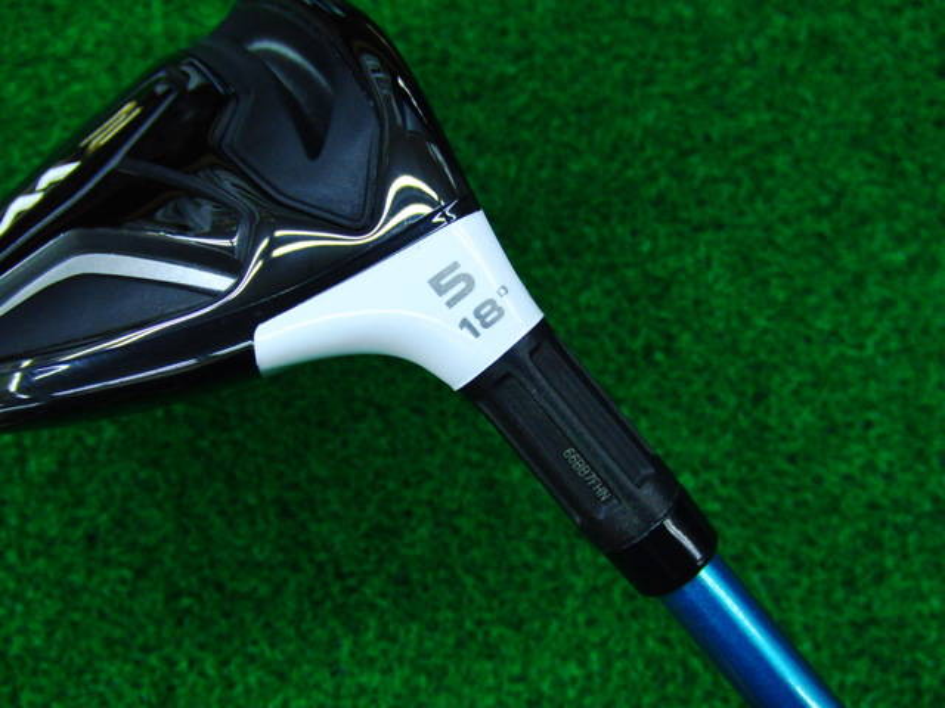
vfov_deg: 38.7
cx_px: 472
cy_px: 354
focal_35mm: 37
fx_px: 1010
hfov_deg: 50.1
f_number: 3.6
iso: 400
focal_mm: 6.42
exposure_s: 1/80
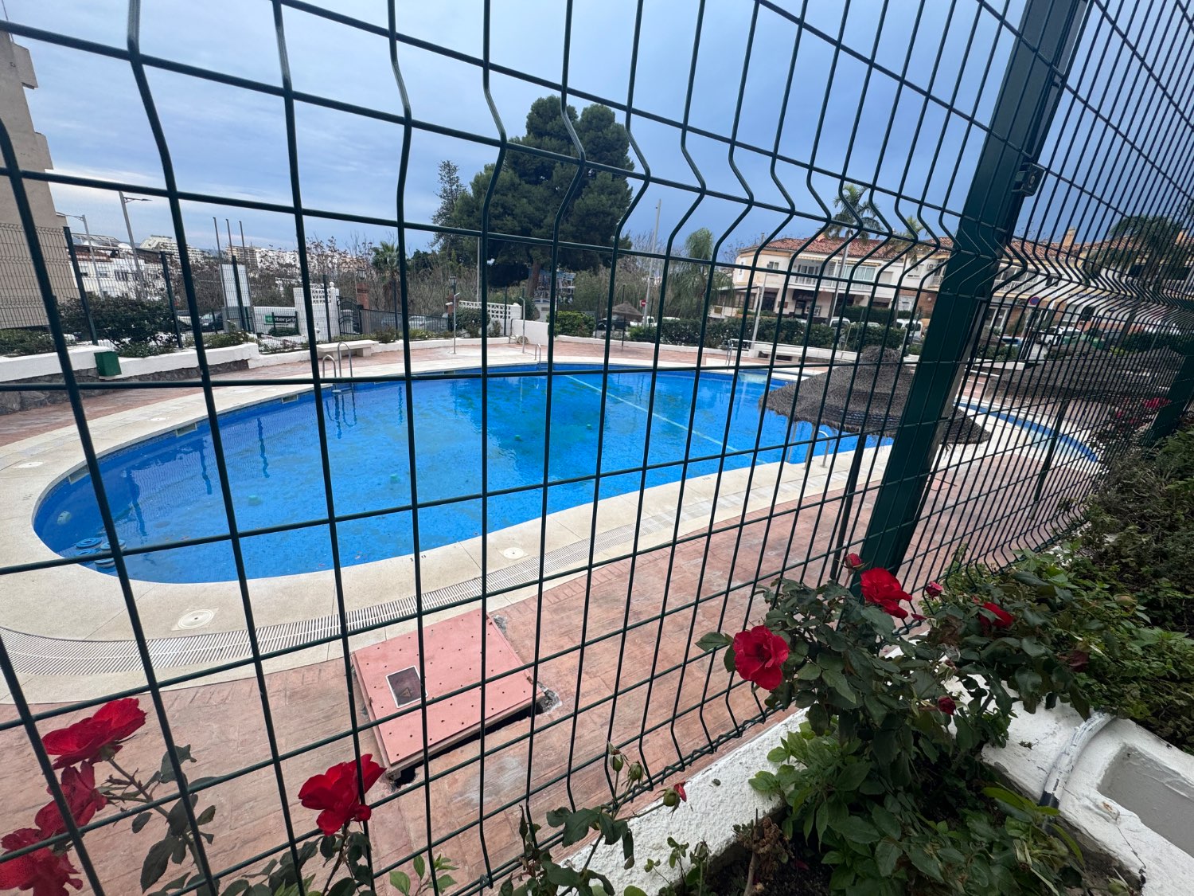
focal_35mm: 14
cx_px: 597
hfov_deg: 102.1
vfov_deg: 85.7
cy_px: 448
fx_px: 483
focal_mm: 2.22
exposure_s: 1/163
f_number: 2.2
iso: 40
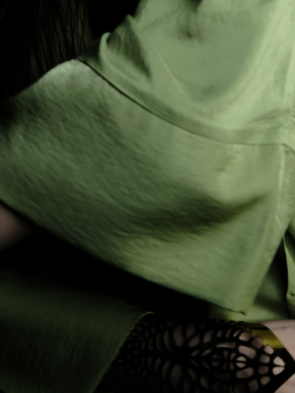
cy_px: -89
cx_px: 5
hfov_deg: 6.9
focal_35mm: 215
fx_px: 2444
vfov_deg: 9.1
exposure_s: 1/125
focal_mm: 60
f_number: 2.4
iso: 400
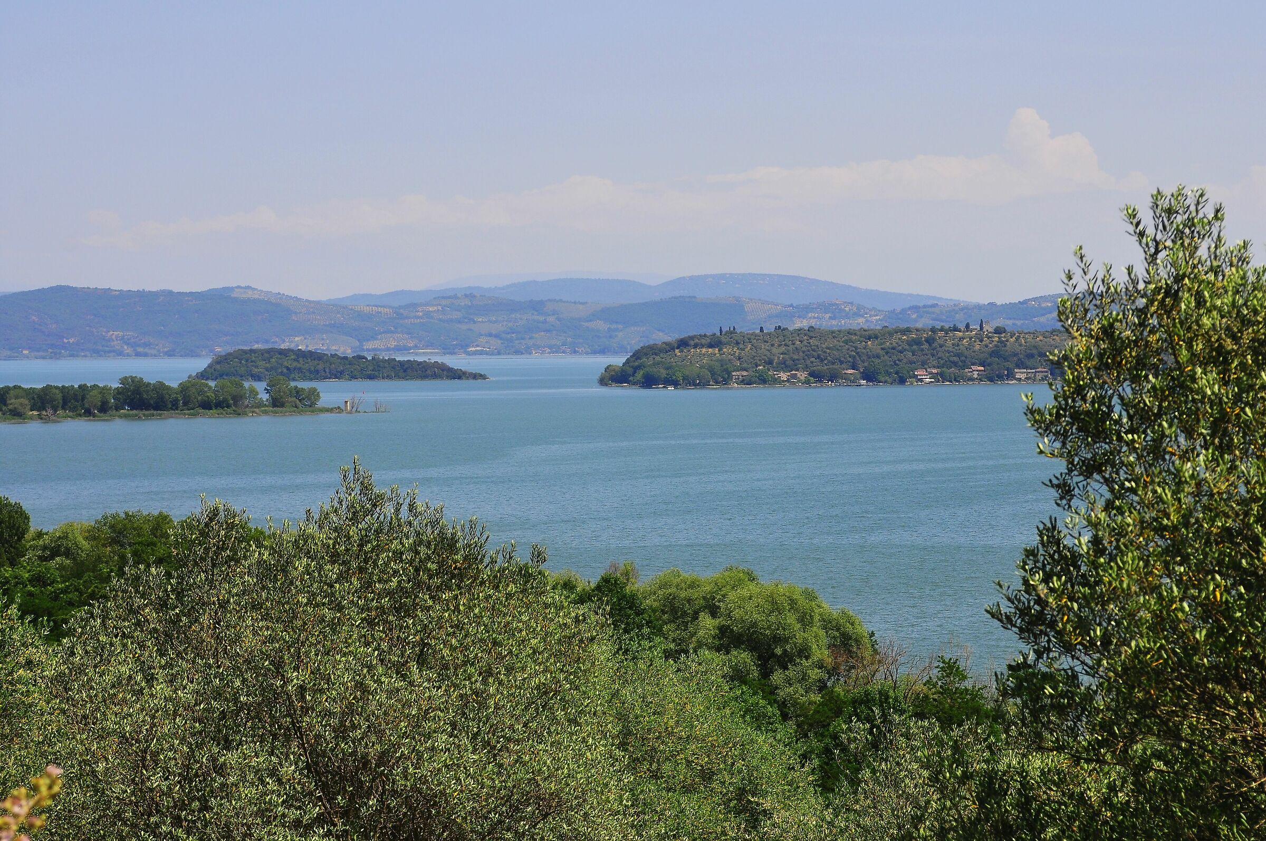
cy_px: 420
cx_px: 633
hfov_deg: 16.1
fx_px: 4478
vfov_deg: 10.7
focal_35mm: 128
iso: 200
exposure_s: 1/400
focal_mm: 85
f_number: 10
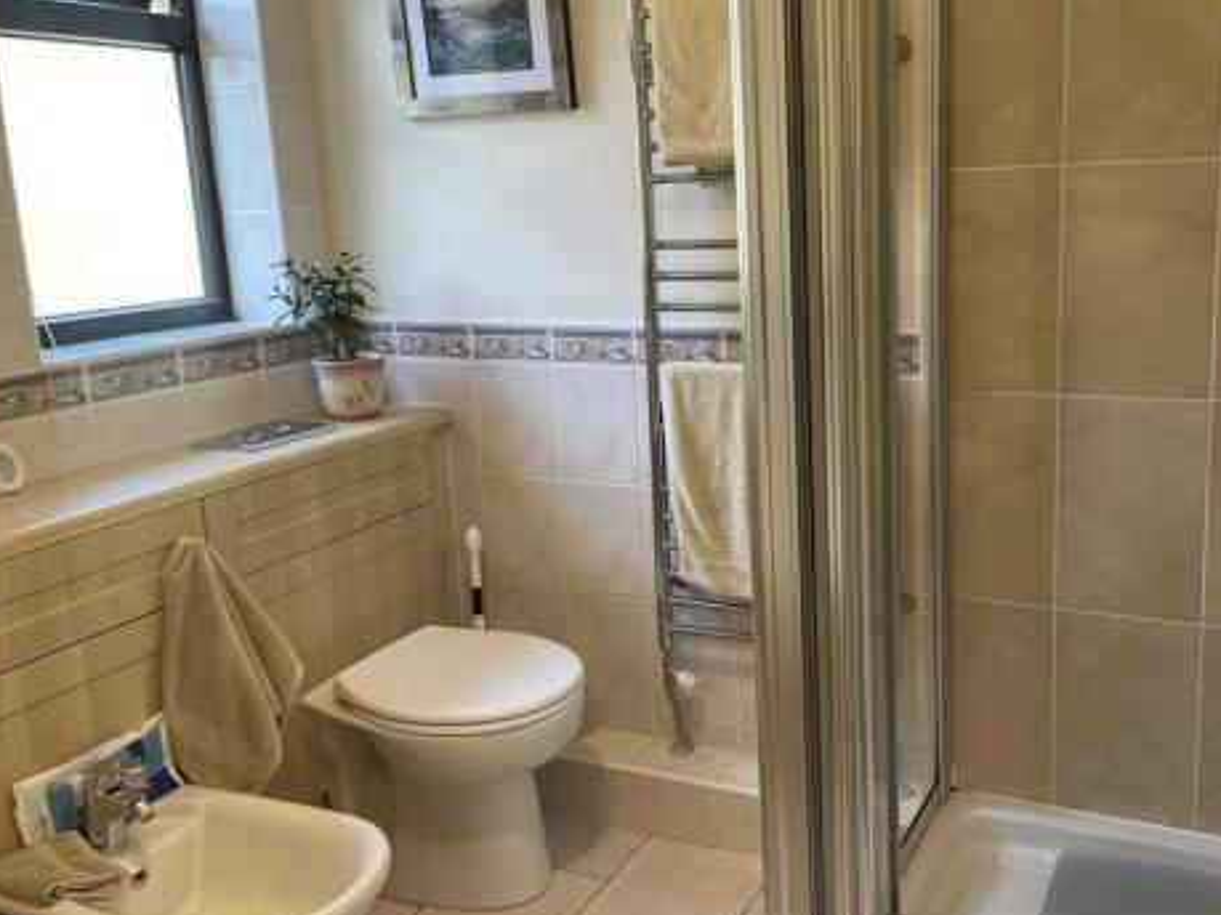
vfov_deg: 42.9
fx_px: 1164
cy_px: 408
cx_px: 746
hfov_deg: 54.9
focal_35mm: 33
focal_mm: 4.2
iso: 64
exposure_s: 1/50
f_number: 1.6
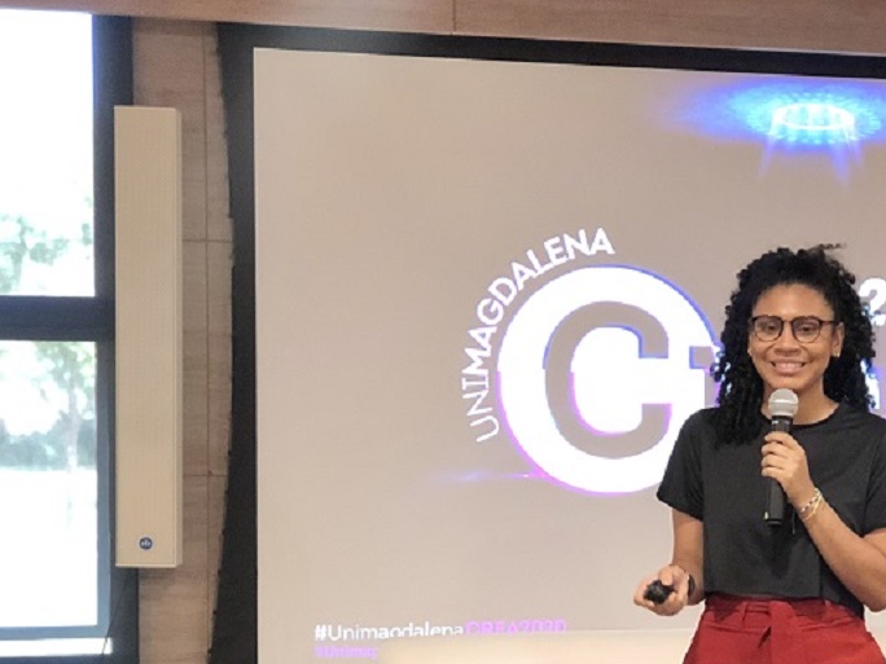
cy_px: 546
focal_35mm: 100
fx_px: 2560
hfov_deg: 19.3
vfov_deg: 14.7
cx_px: 772
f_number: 2.8
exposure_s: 1/30
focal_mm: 6.6
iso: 250
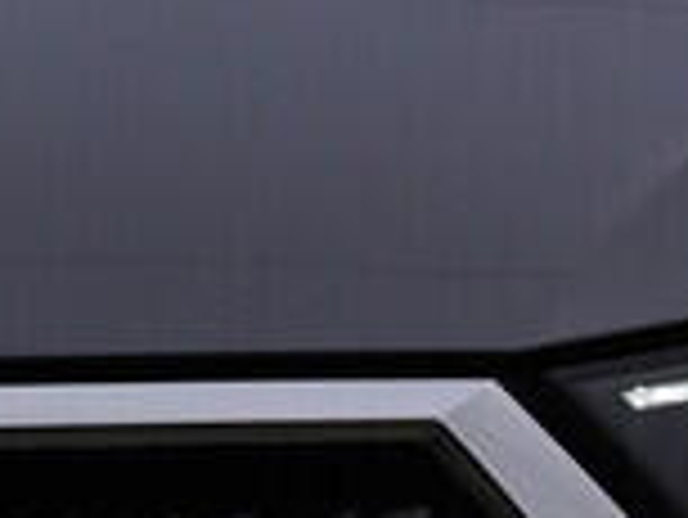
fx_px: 4595
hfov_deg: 7.4
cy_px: 957
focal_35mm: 231
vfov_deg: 6.3
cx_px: 2194
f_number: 5.6
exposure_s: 1/160
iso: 125
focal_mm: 24
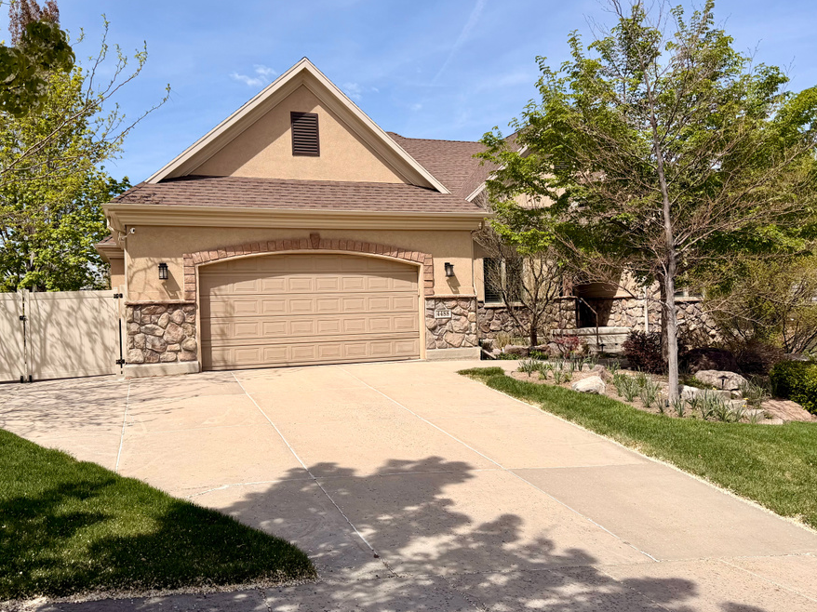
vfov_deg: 49.7
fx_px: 661
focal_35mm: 28
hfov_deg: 63.4
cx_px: 373
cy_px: 310
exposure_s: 1/6711
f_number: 1.78
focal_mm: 6.76
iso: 80
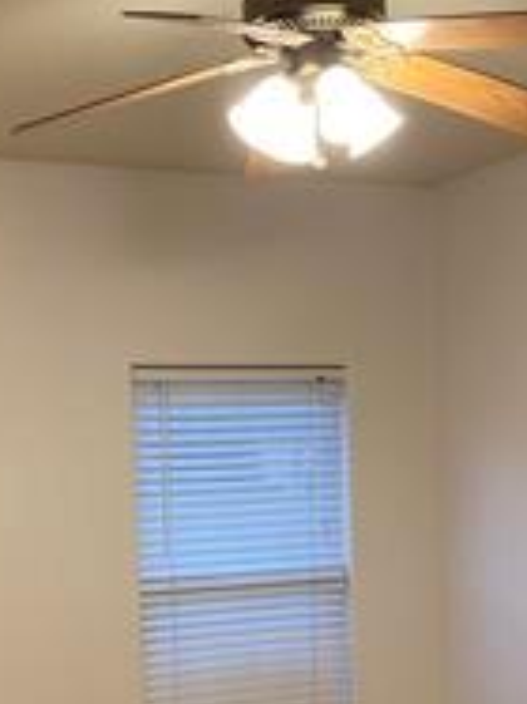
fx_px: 1463
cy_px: 648
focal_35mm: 72
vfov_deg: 26.1
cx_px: 200
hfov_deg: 20.4
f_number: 1.8
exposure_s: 1/60
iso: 125
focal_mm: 3.99
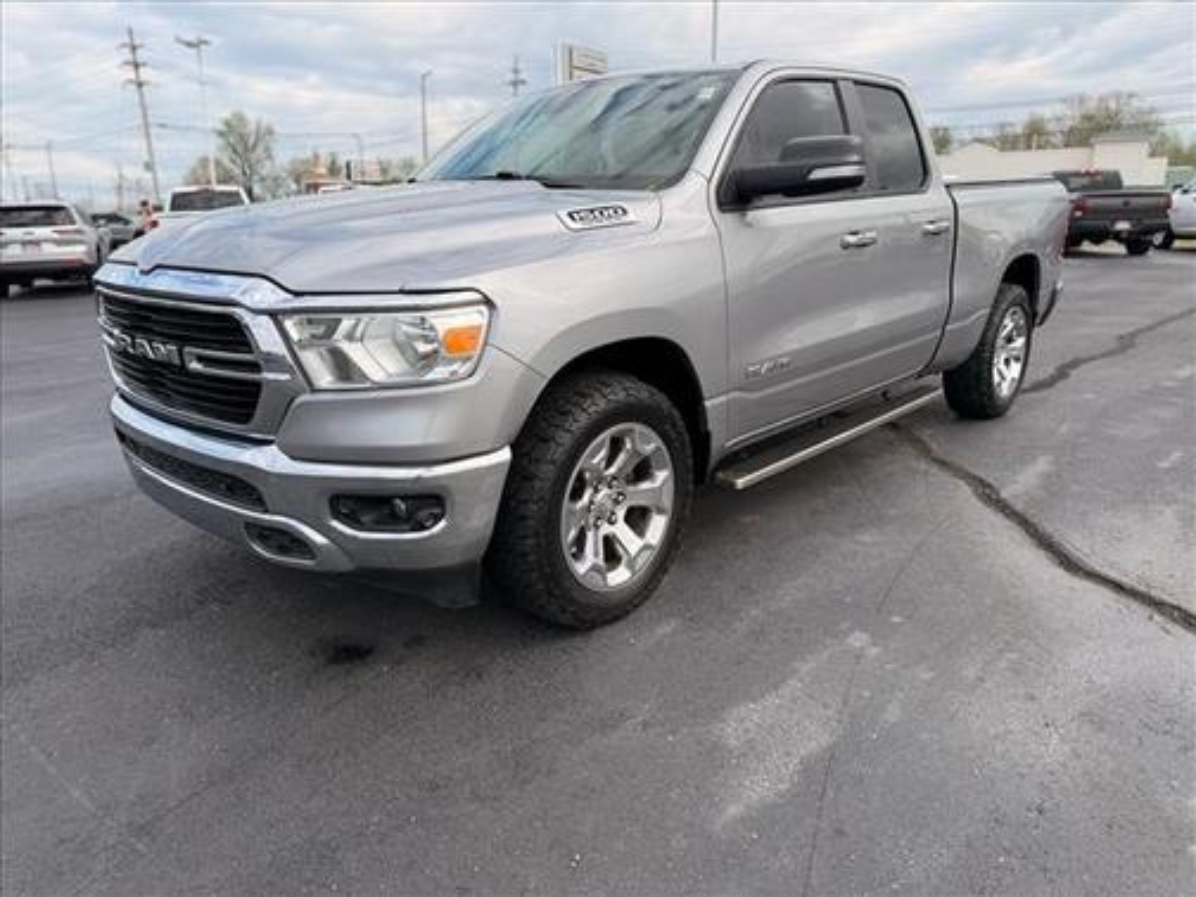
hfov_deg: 71.6
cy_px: 448
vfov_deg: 56.8
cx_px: 598
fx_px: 829
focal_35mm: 24
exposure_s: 1/2525
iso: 80
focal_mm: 6.76
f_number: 1.78
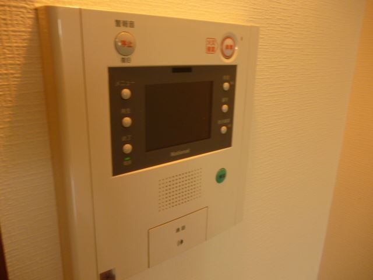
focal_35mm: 28
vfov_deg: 49.7
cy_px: 140
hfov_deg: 63.4
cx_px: 186
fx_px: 302
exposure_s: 1/60
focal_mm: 5
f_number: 3.1
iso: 250
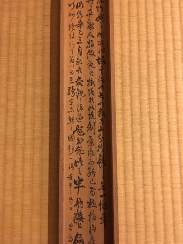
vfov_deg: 61.7
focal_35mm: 29
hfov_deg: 48.2
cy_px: 122
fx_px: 204
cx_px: 92
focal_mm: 4.15
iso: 125
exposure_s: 1/4
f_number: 2.2
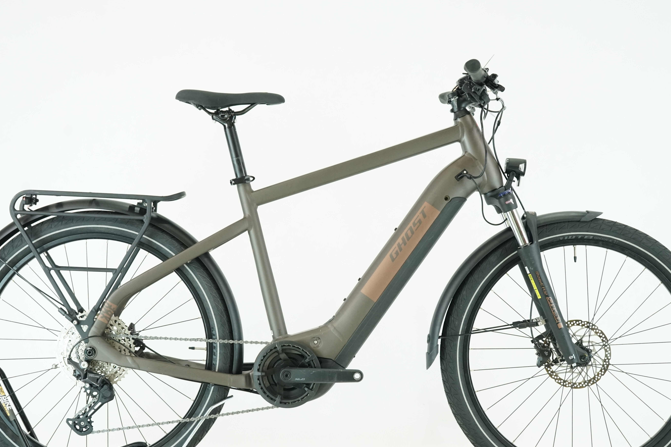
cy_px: 251
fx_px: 1361
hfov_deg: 27.7
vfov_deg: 18.7
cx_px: 337
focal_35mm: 73
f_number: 5.6
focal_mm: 64
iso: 2500
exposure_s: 1/200
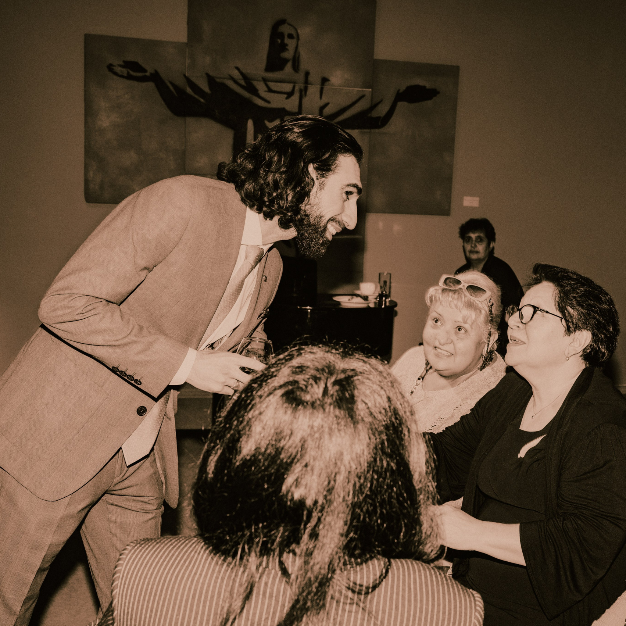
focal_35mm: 46
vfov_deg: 36.8
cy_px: 313
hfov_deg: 36.6
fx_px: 941
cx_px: 380
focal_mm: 36
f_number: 7.1
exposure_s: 1/30
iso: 1250
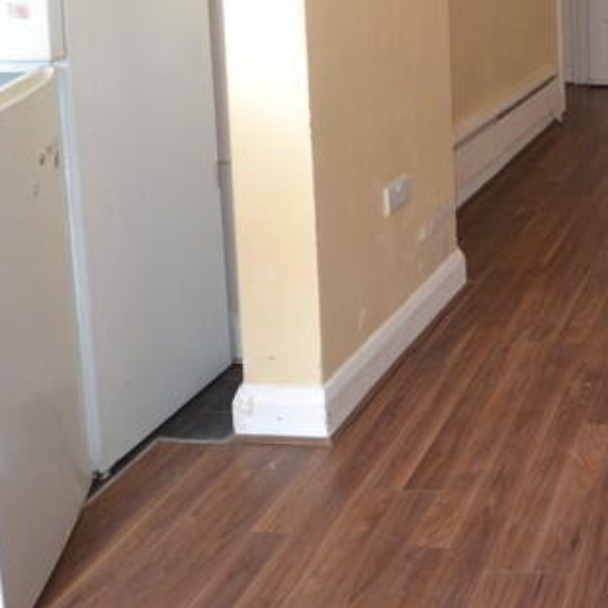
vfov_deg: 34.8
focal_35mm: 42
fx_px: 835
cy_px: -52
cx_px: 731
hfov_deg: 32.8
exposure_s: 1/80
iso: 400
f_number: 4
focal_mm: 10
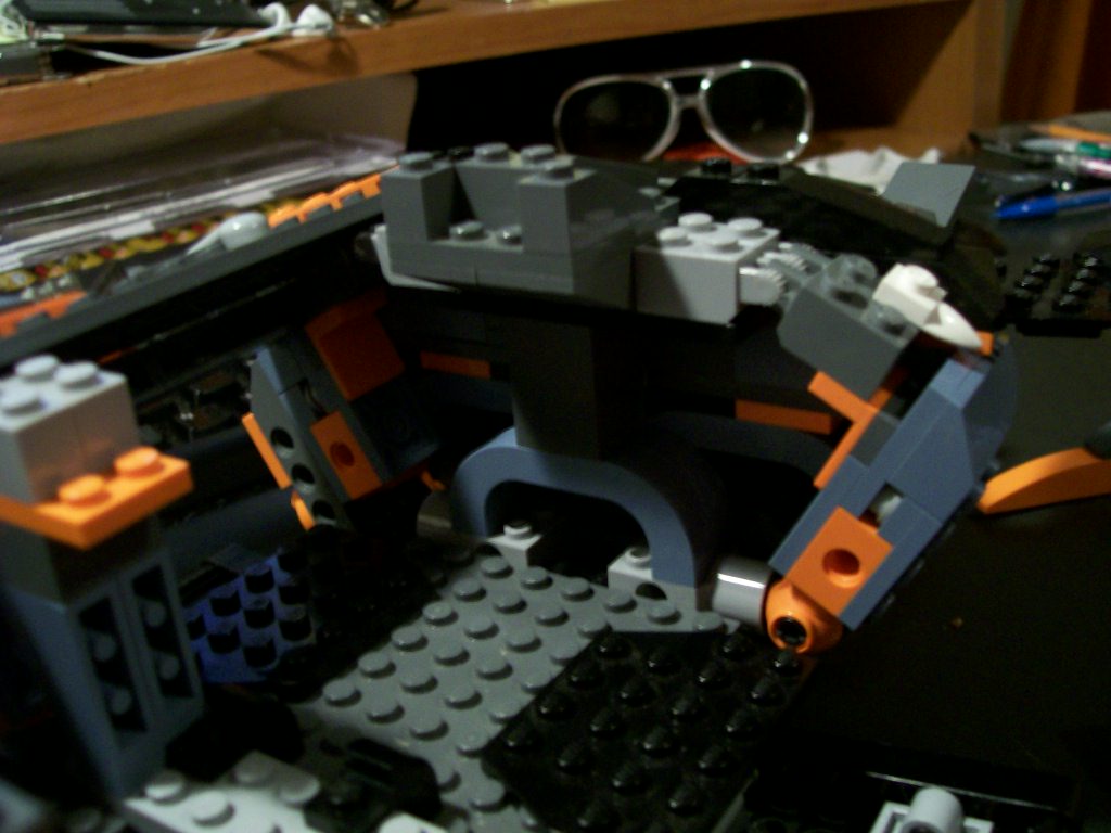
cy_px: 416
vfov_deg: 39.7
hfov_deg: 51.4
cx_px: 556
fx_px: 1155
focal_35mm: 36
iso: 160
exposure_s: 1/8
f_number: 2.7
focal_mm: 6
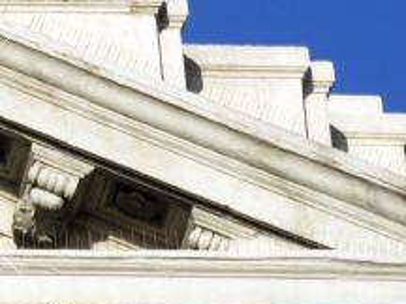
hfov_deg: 2.4
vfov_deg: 1.8
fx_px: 9640
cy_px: -273
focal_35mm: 822
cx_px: -793
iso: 100
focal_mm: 95
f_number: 9
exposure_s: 1/320
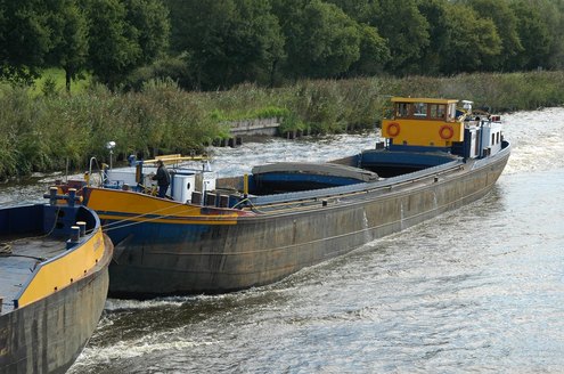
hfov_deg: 21.0
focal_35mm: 98
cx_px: 282
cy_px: 187
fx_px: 1525
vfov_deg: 14.0
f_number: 10
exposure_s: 1/160
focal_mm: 65
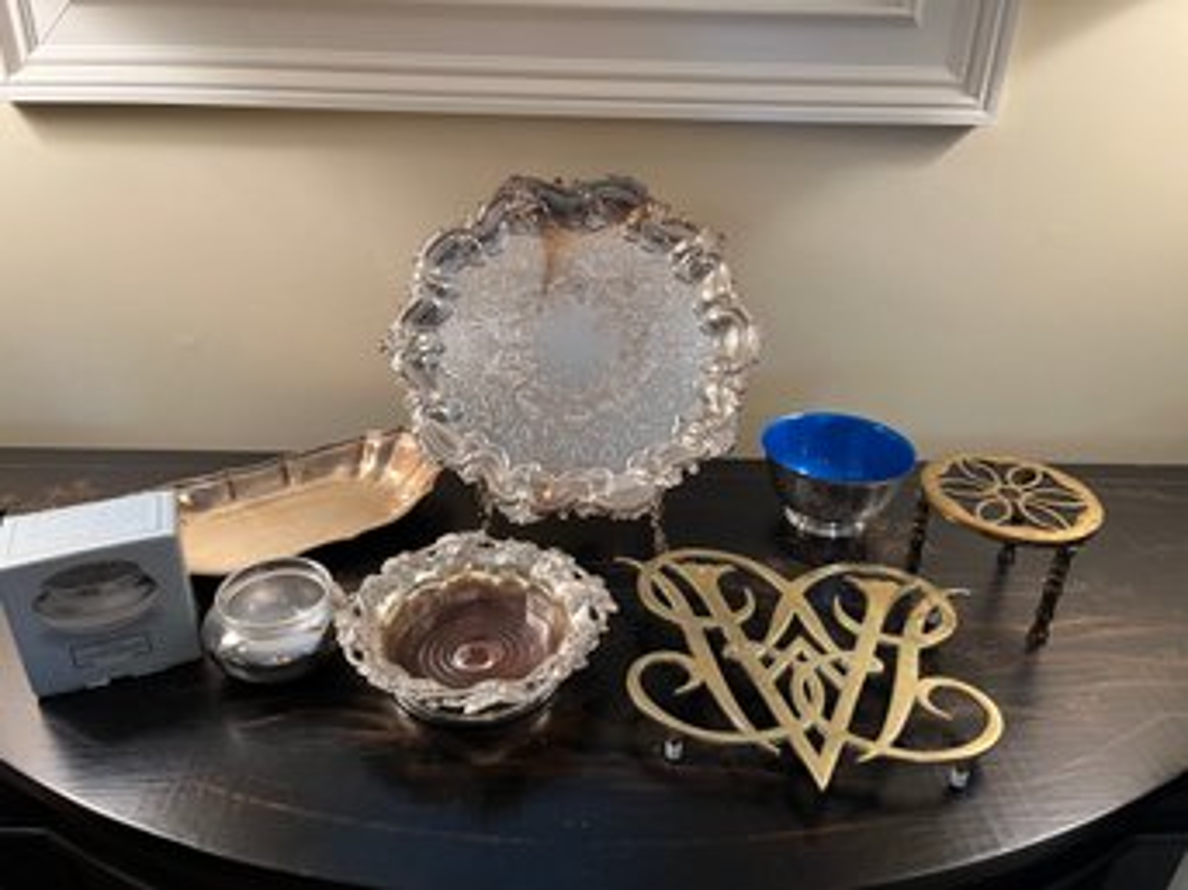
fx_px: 892
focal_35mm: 26
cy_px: 445
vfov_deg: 53.0
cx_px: 594
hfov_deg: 67.3
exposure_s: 1/60
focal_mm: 5.1
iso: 100
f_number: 1.6
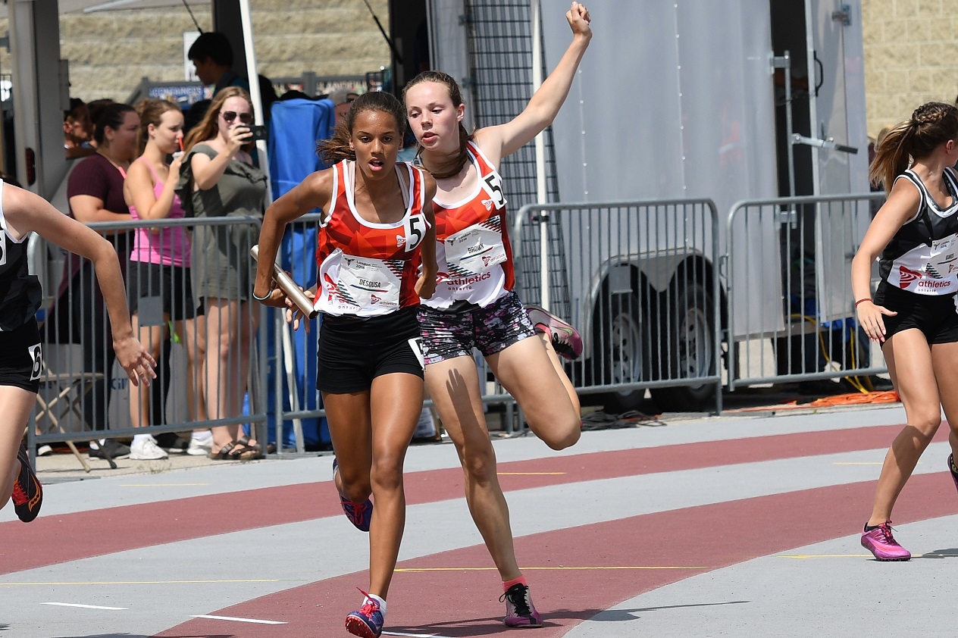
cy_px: 319
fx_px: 4469
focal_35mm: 168
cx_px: 479
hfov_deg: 12.2
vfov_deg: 8.2
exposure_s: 1/1000
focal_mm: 112
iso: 125
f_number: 5.6
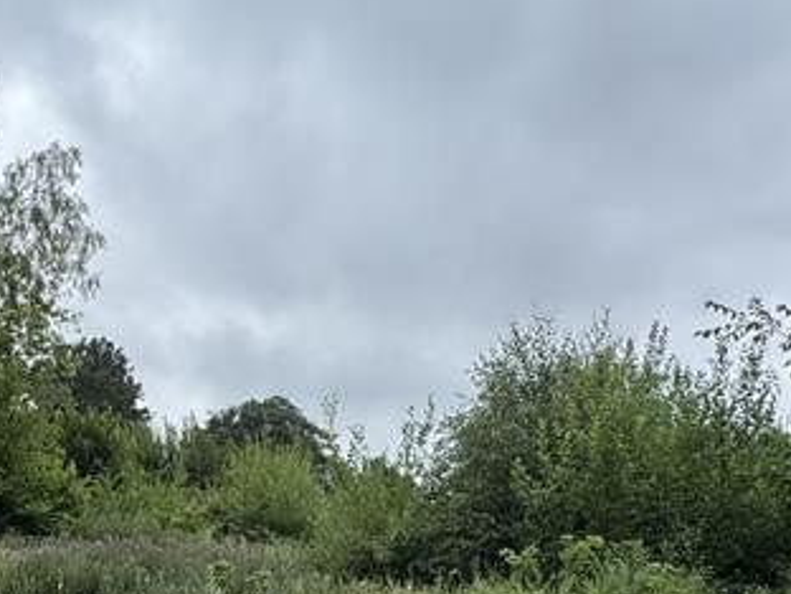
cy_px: 670
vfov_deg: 28.3
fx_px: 1051
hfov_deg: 39.9
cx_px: 185
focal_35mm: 46
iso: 50
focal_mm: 2.22
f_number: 2.2
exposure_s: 1/741
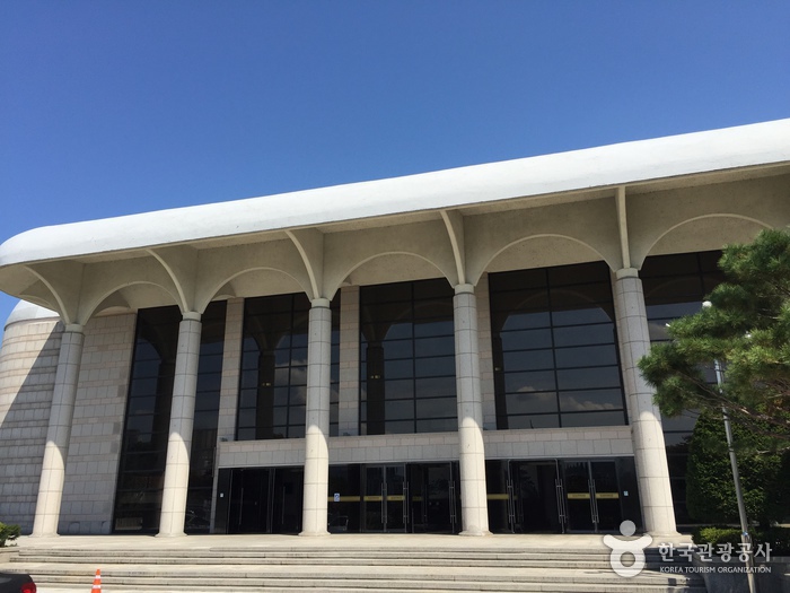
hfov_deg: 61.7
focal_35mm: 29
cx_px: 395
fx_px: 662
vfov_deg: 48.2
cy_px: 296
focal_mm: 4.15
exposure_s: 1/2326
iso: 32
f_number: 2.2
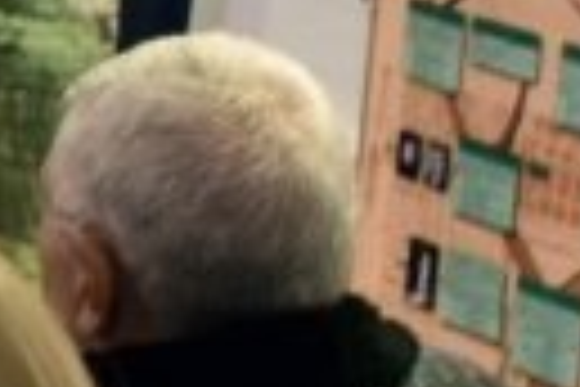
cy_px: -61
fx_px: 4221
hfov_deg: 6.8
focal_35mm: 262
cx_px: -1412
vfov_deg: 5.2
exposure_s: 1/13
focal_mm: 22
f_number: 3.5
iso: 100
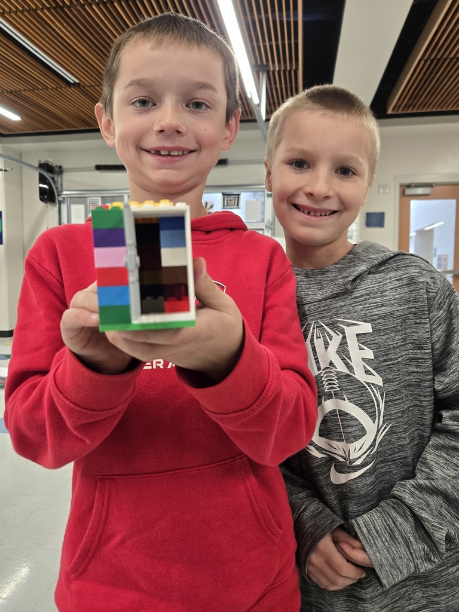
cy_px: 306
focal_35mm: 23
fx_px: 407
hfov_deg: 58.9
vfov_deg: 73.9
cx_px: 230
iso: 200
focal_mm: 5.4
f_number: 1.8
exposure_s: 1/120
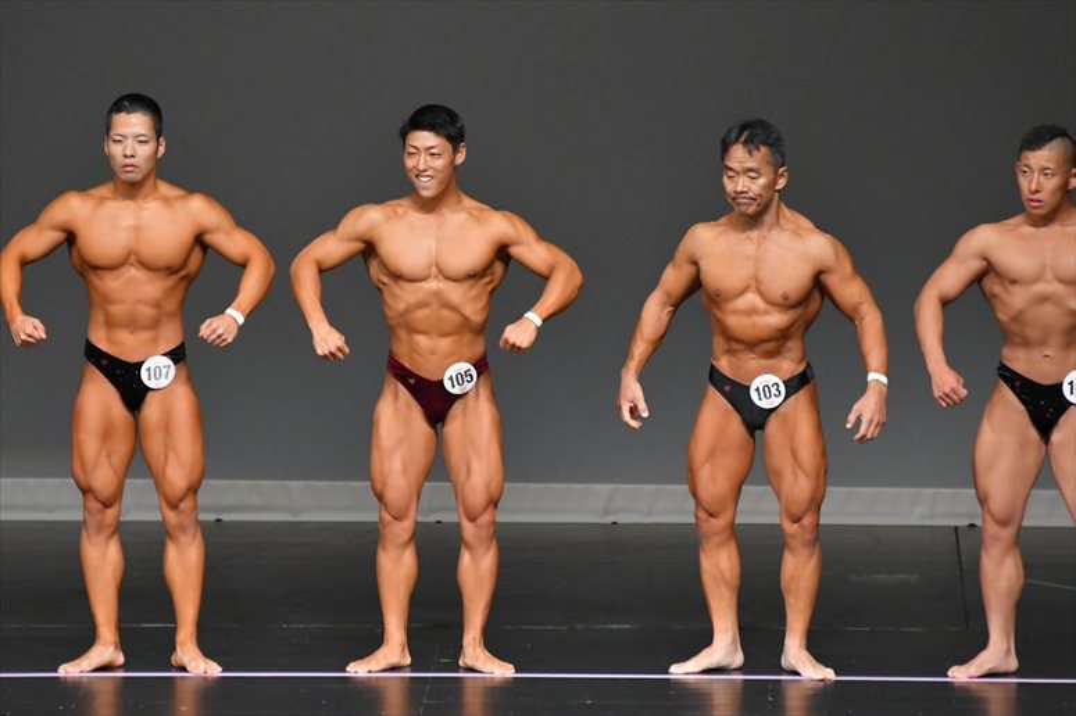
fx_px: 11203
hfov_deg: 5.5
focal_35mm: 375
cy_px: 358
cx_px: 538
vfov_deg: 3.7
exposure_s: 1/400
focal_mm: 250
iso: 5000
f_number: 5.6
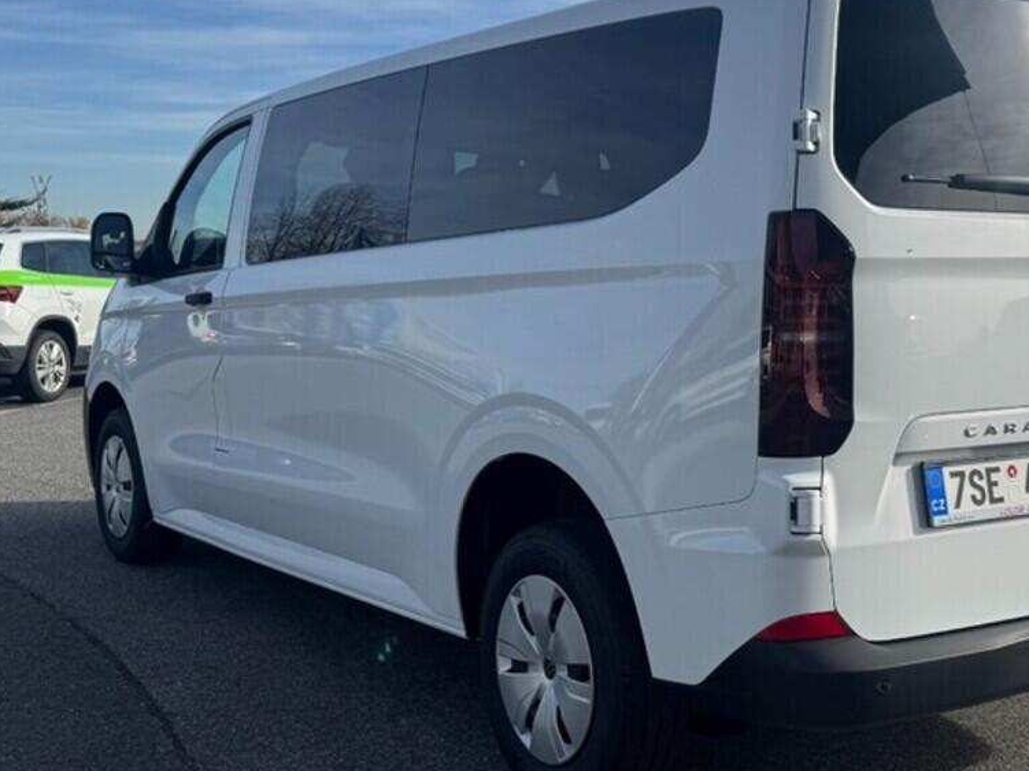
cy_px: 330
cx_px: 719
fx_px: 1367
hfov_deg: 40.5
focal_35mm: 46
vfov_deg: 31.5
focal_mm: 6.76
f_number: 1.78
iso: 80
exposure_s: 1/4950
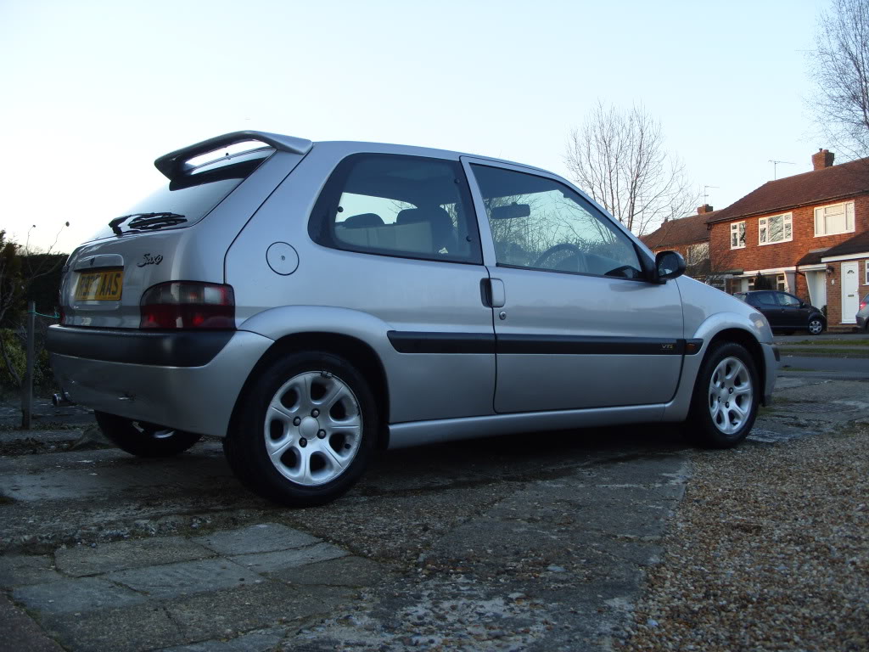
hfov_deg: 52.6
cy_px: 326
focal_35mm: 35
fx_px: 879
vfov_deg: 40.7
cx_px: 434
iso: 80
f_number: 3.1
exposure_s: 1/90
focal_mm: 7.8
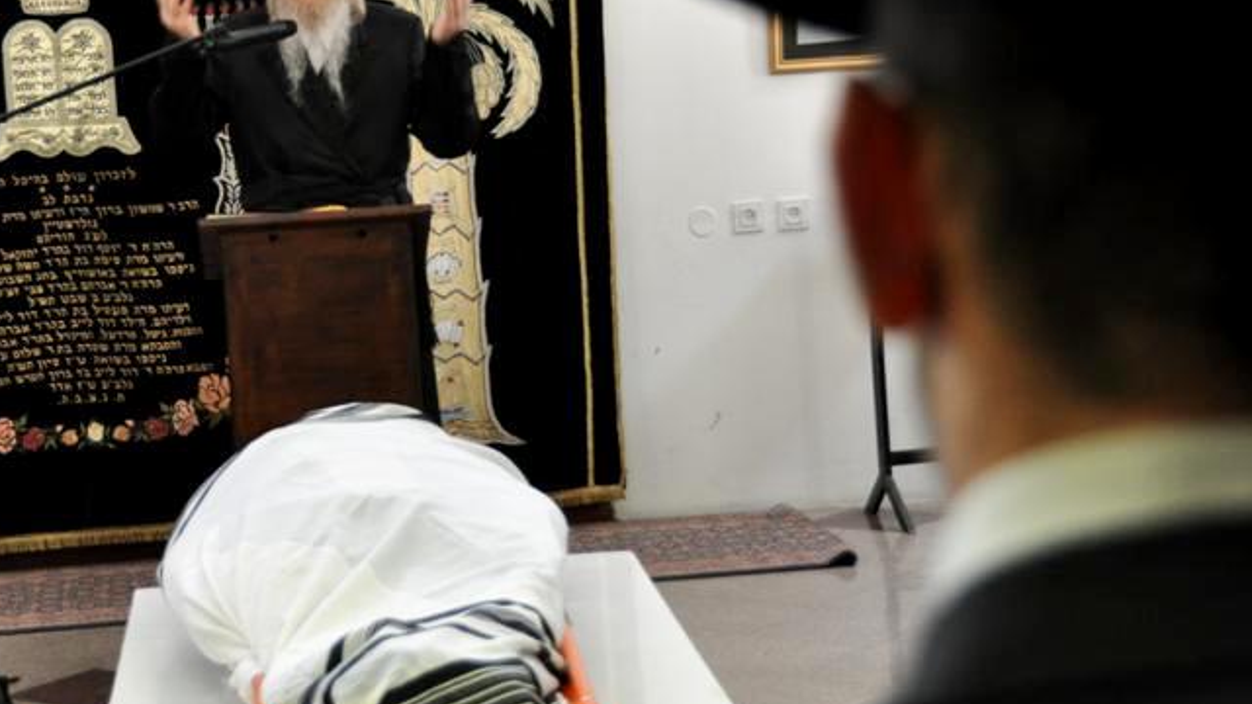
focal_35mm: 88
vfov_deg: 13.8
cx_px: 376
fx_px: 2916
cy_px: 241
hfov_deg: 24.1
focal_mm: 35
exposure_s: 1/50
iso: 800
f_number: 4.2
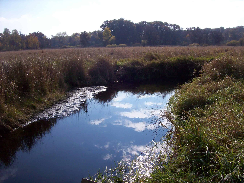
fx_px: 254
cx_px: 122
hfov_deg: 51.4
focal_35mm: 36
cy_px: 92
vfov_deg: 39.6
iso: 80
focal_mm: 6
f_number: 4.8
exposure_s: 1/1401
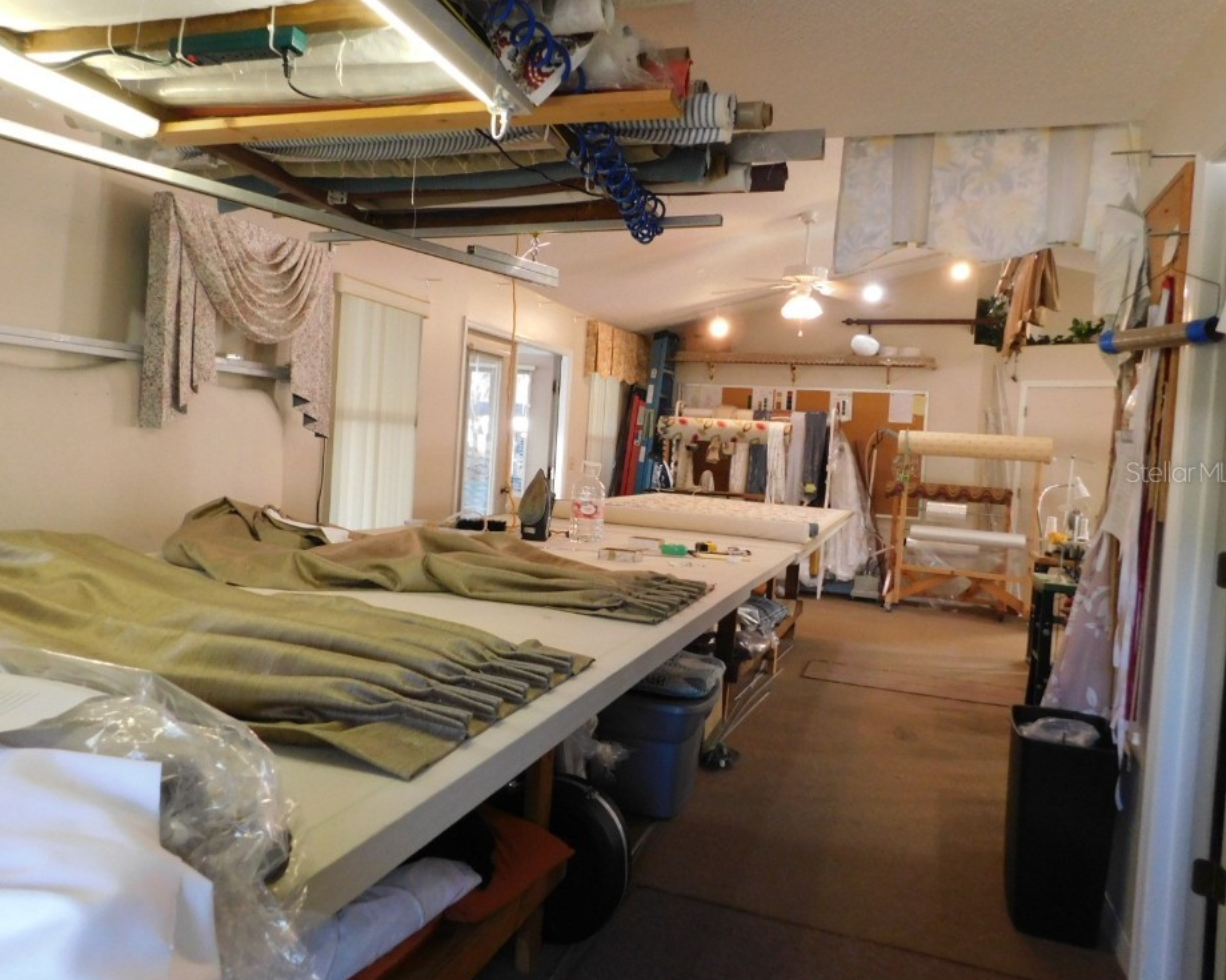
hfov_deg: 68.0
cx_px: 569
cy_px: 471
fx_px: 907
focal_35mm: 25
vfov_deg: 56.8
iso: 360
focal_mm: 4
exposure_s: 1/30
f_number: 3
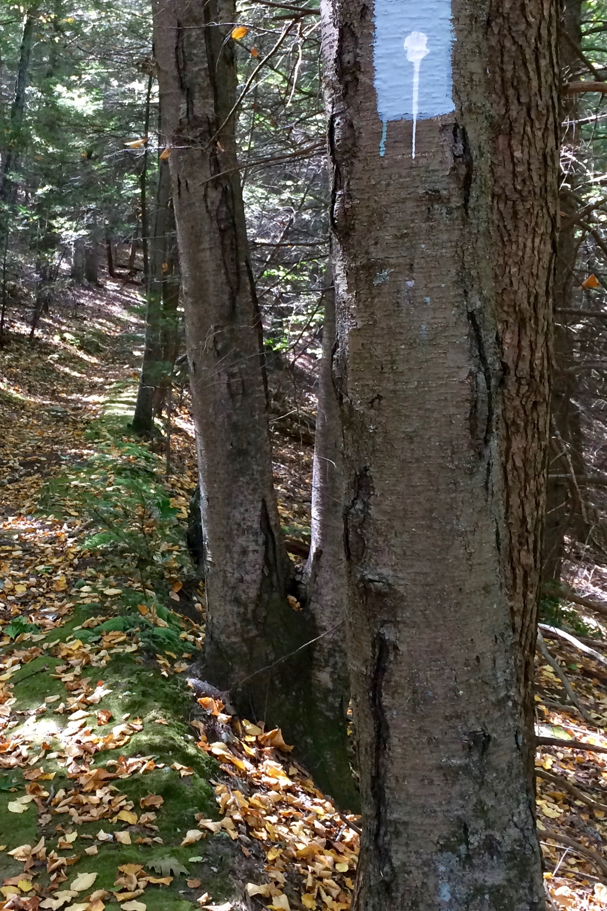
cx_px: 96
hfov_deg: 25.9
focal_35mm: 51
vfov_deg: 38.8
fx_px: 1290
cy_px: 383
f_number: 2.2
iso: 80
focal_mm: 4.15
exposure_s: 1/30
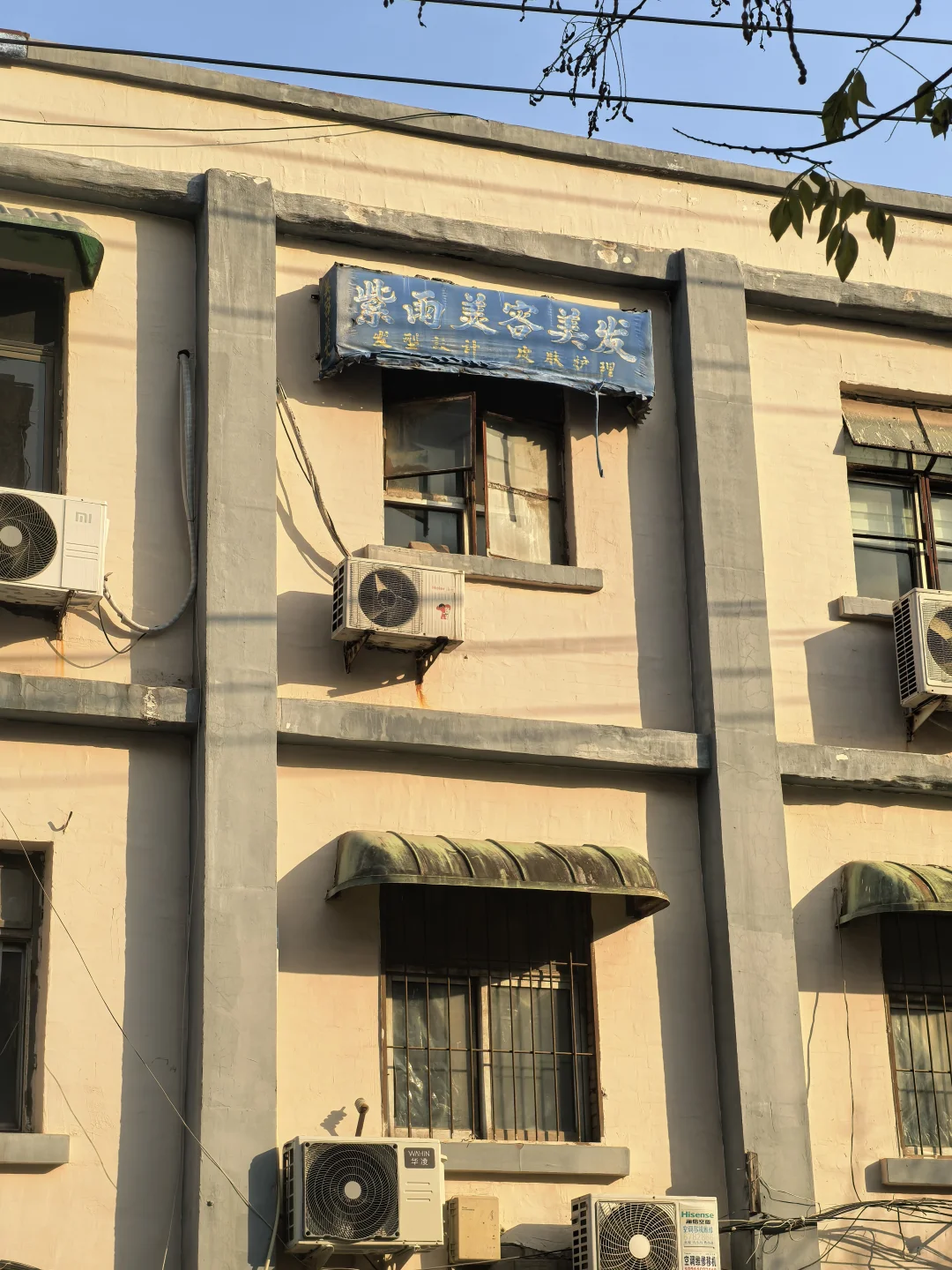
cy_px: 635
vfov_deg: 27.0
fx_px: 2640
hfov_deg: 20.4
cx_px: 476
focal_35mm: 72
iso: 50
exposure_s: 1/660
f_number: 2.4
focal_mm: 8.1
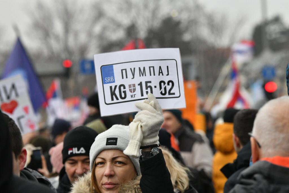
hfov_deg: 12.8
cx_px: 144
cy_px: 96
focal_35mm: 160
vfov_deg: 8.6
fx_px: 1285
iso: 3200
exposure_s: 1/8000
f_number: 5.6
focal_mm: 160
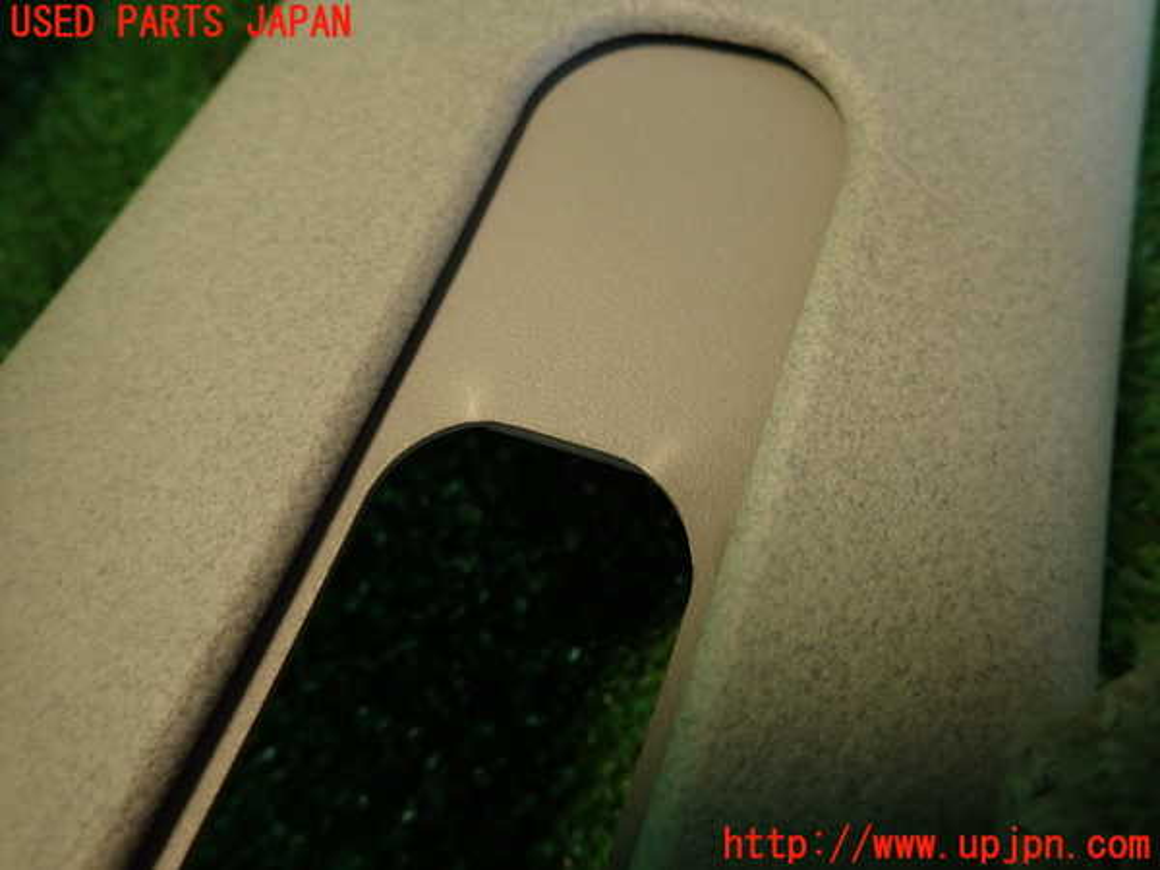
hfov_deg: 69.4
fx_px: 838
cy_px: 435
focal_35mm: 25
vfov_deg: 54.9
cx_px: 580
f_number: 2
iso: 200
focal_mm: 4.5
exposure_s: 1/60
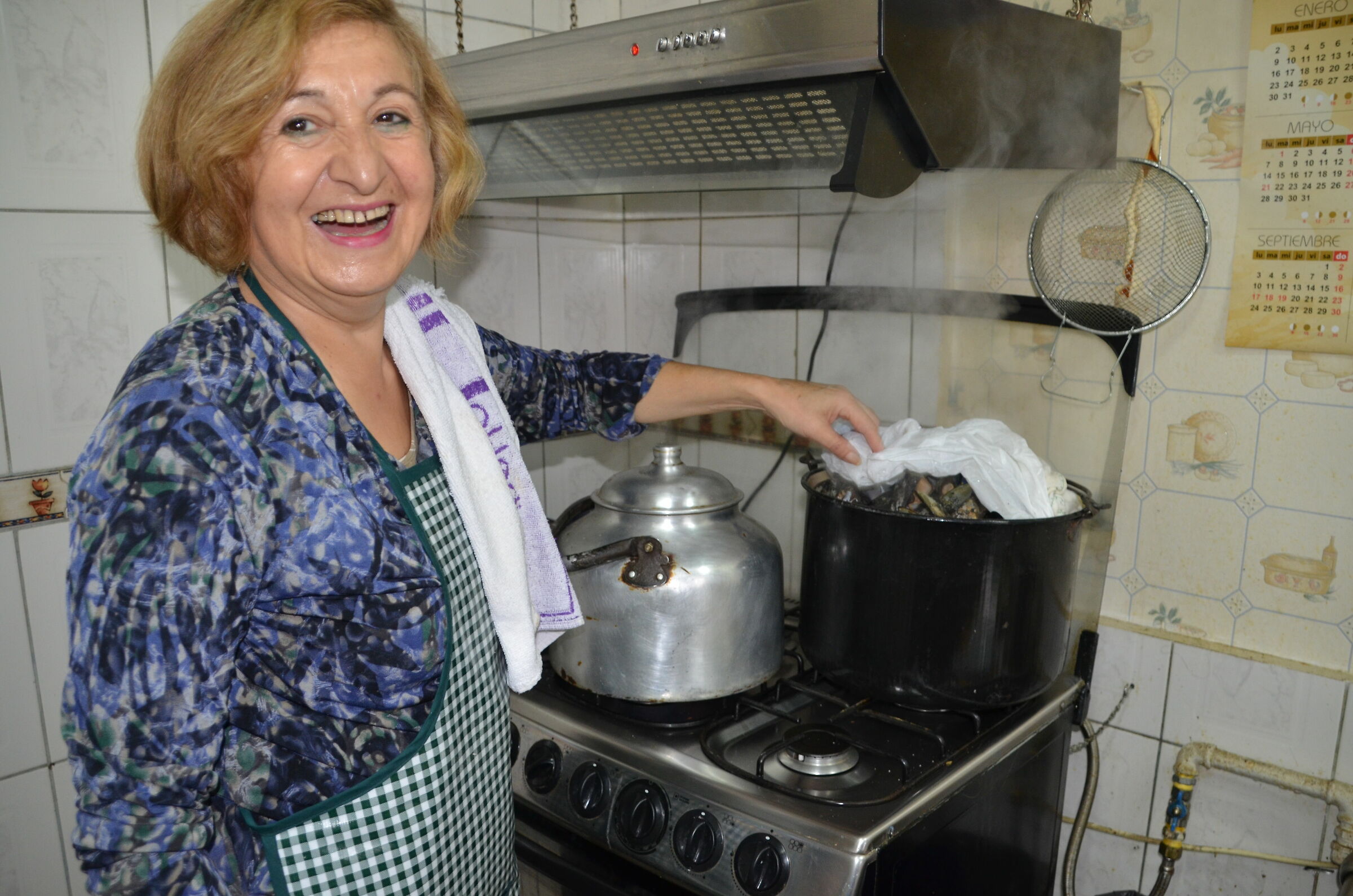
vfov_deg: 47.7
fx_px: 1013
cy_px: 448
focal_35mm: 27
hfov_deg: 67.5
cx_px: 676
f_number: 4.5
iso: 560
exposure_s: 1/60
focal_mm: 18
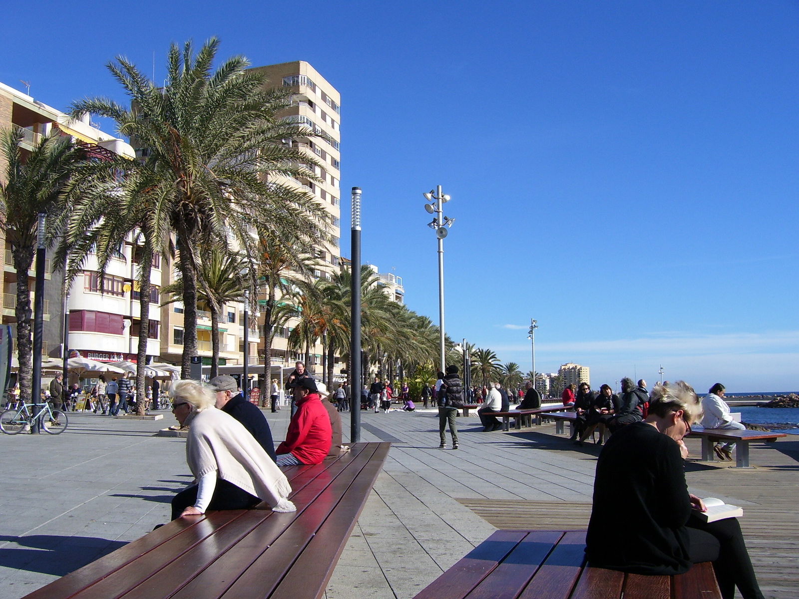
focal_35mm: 34
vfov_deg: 41.8
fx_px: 785
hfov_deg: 54.0
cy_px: 300
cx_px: 400
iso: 80
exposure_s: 1/750
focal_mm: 5.6
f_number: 4.8
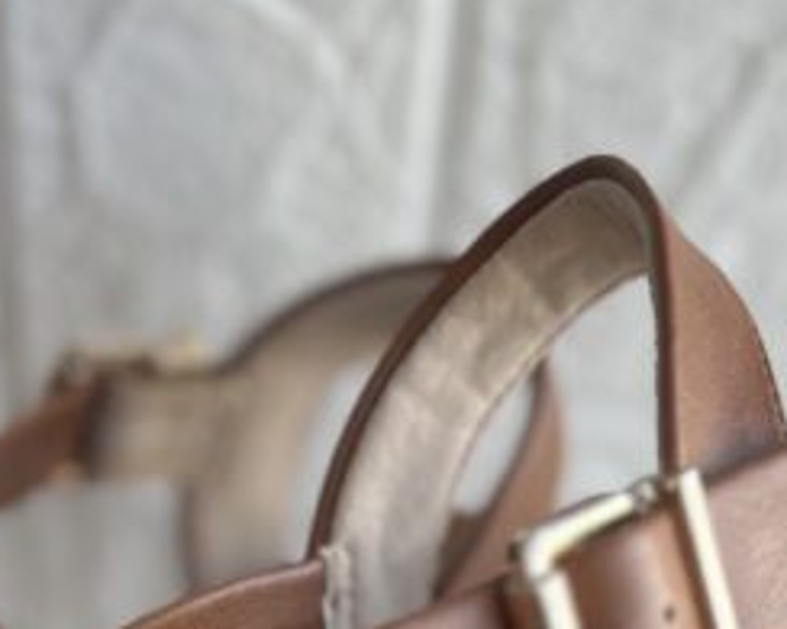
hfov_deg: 19.7
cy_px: 1076
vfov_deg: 14.3
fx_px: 2258
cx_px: 264
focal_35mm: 97
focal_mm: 5.7
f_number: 1.5
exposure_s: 1/122
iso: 32
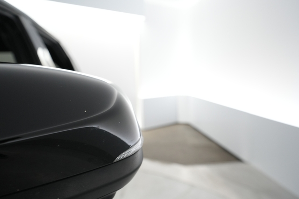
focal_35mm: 28
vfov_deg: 46.4
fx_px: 232
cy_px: 100
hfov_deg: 65.5
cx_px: 150
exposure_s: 1/100
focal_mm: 28
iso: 2000
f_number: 5
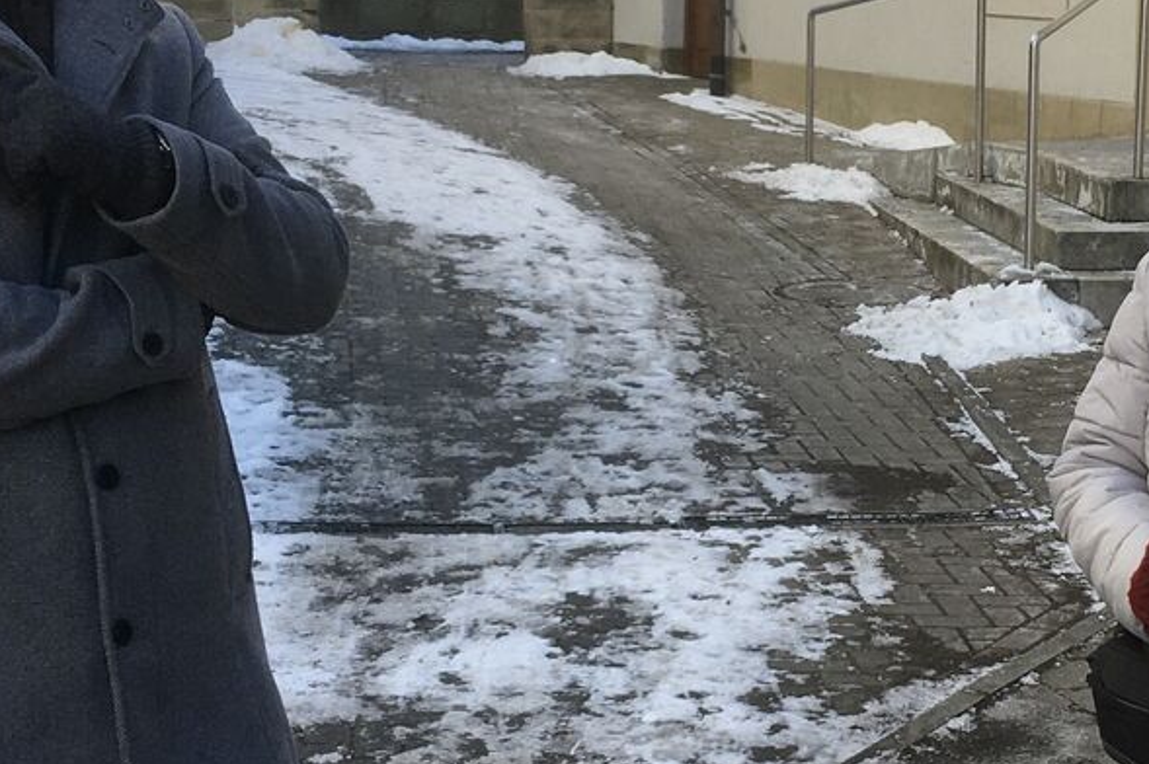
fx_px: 2616
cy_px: 384
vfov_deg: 16.6
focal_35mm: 82
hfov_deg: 24.5
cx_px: 886
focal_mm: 4.15
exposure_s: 1/234
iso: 25
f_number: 2.2
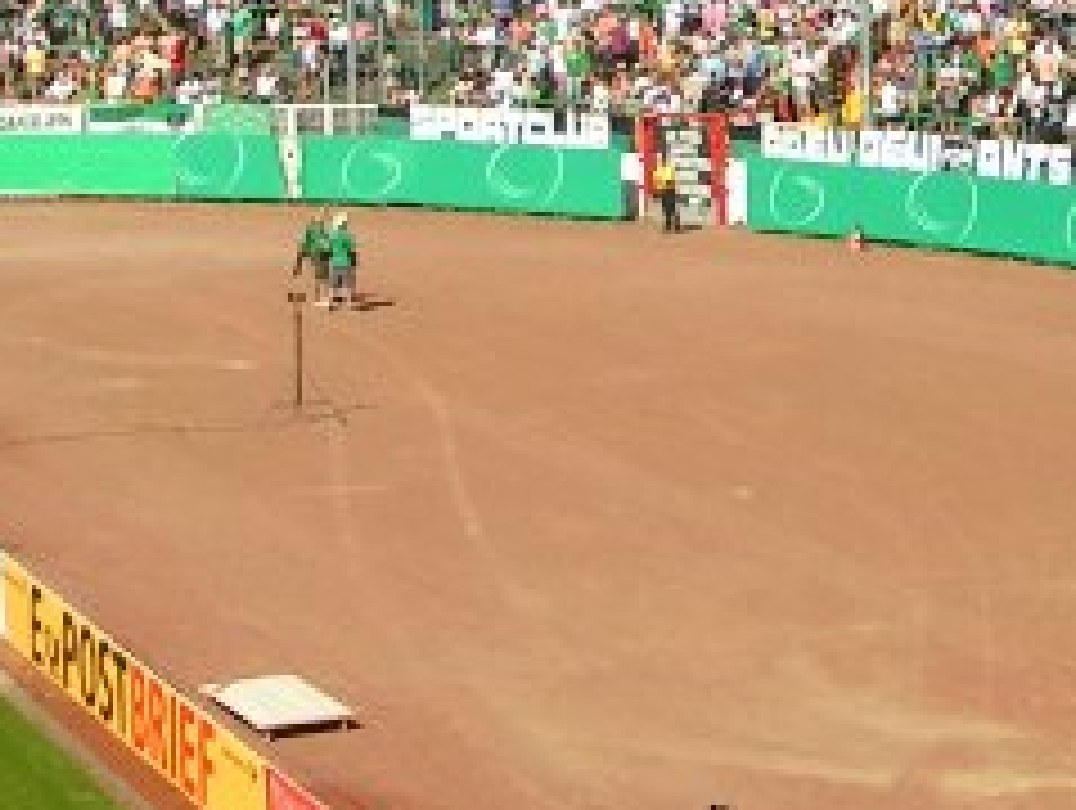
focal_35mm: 127
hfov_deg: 15.3
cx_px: 963
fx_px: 3954
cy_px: -40
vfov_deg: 11.6
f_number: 5.6
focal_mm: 5.8
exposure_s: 1/400
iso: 50
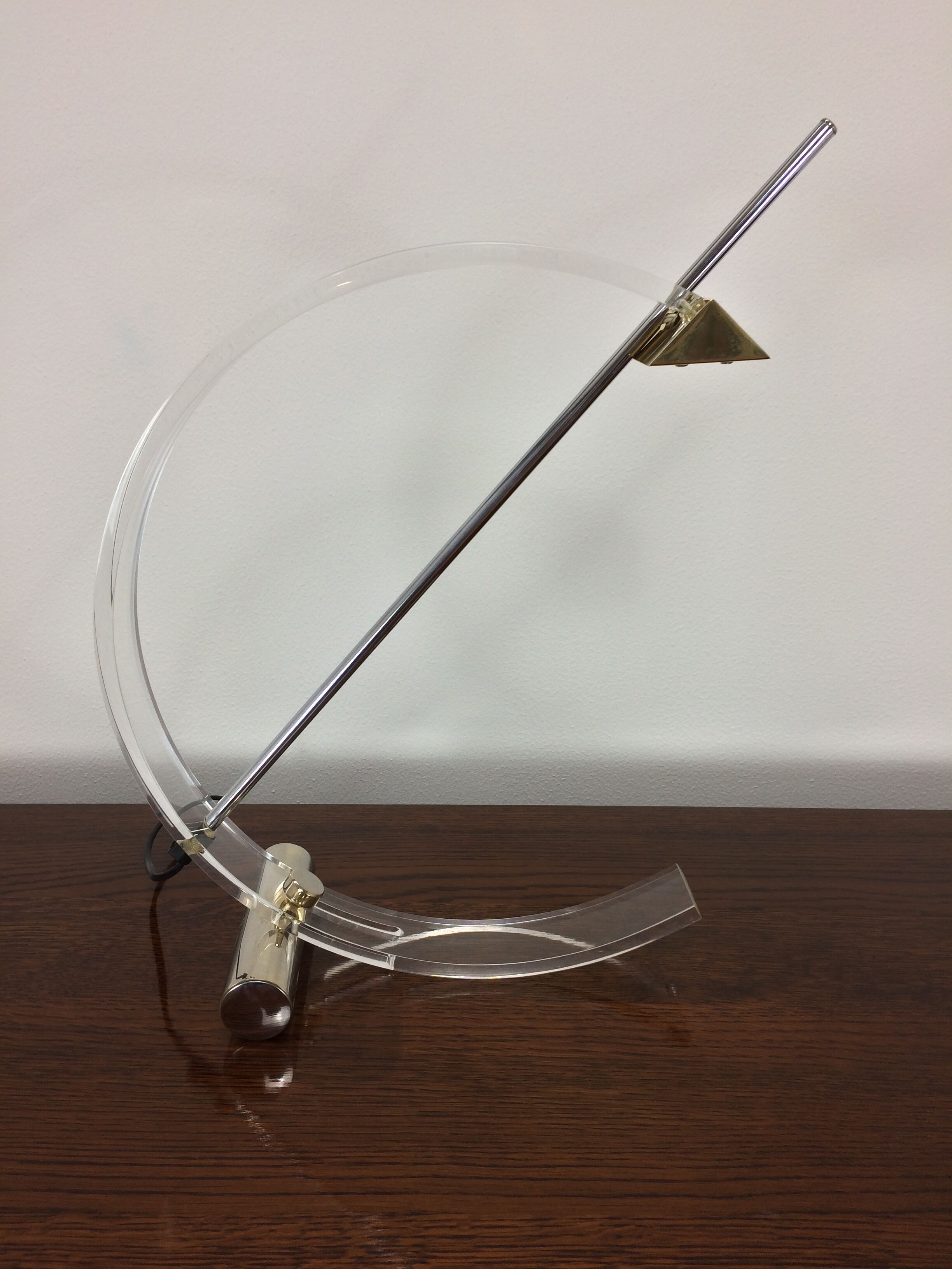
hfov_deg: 48.2
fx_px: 1063
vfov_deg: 61.7
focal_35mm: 29
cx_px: 476
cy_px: 634
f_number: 2.2
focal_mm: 4.15
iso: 50
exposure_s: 1/50
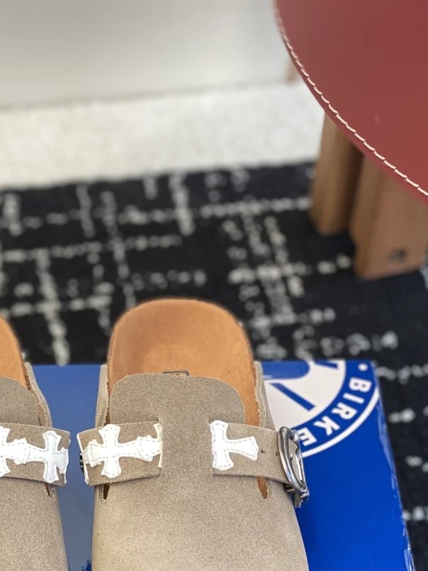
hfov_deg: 15.8
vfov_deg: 20.9
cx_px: 77
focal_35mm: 93
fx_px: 1533
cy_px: 442
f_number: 2
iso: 50
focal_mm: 6
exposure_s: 1/122
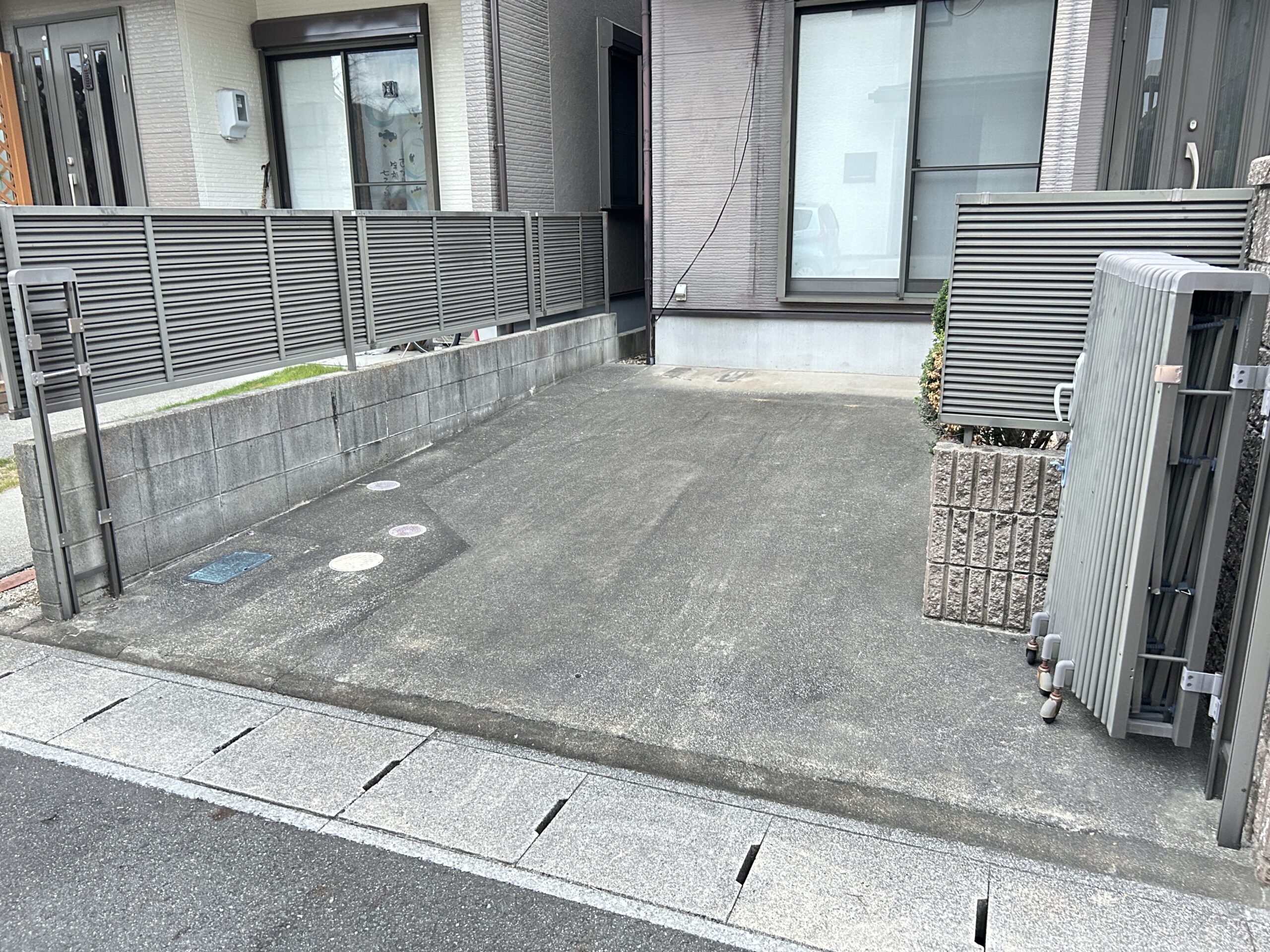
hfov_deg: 67.3
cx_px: 635
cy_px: 476
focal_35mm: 26
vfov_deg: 53.1
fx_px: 954
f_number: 1.5
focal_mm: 5.7
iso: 800
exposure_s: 1/30
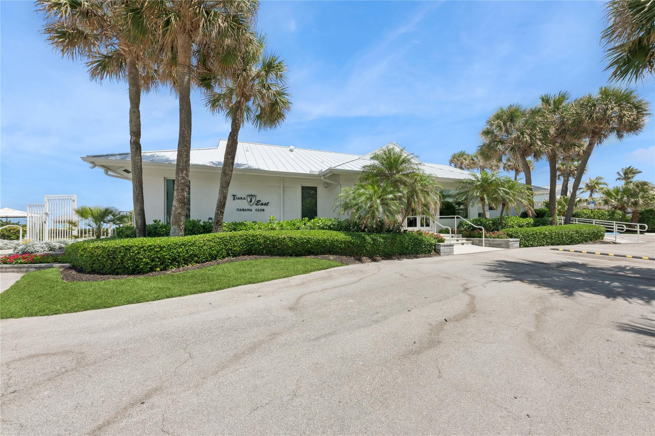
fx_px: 218
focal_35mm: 12
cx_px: 328
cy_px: 218
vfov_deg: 89.9
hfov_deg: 112.7
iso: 160
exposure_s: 1/800
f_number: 8
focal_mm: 12
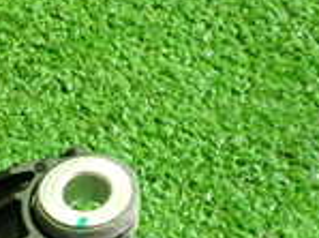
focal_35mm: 101
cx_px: -308
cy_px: 298
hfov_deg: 15.7
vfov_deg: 14.1
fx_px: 929
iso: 640
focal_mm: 4.5
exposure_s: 1/30
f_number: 2
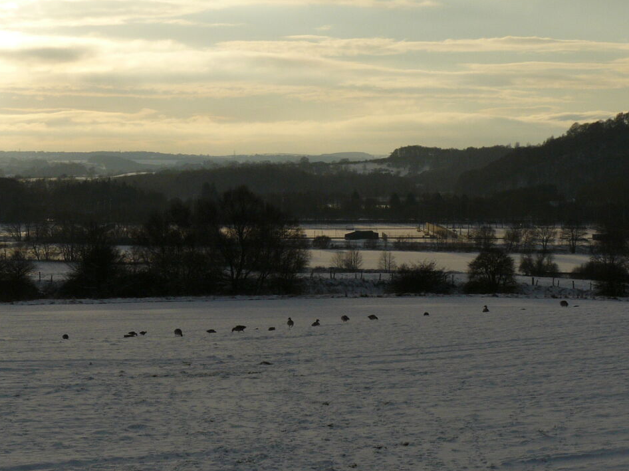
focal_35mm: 102
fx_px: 1853
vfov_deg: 14.5
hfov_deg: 19.2
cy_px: 213
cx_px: 224
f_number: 8
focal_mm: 11.2
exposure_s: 1/640
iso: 100
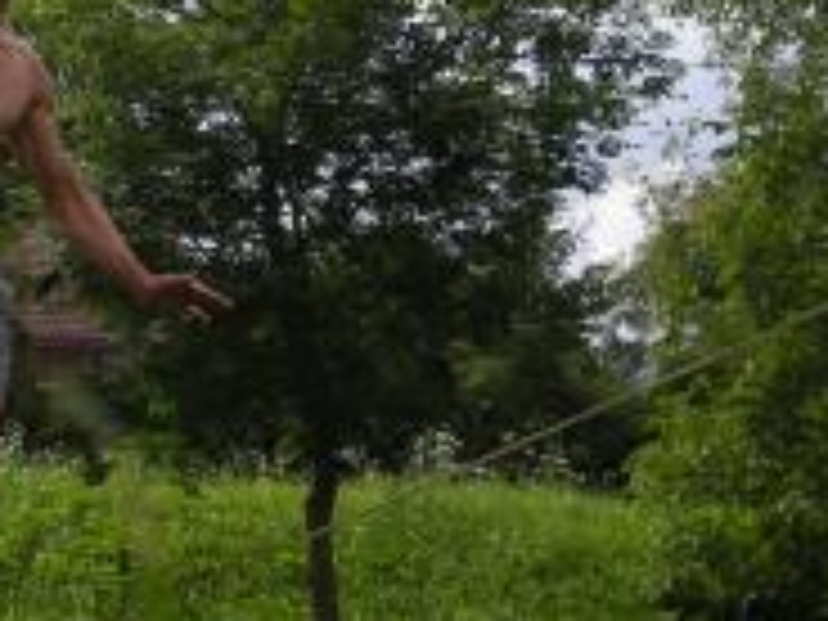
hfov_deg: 15.2
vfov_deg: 11.5
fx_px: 3086
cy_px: 274
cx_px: 180
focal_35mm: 129
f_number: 2.8
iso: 64
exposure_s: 1/813
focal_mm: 7.9
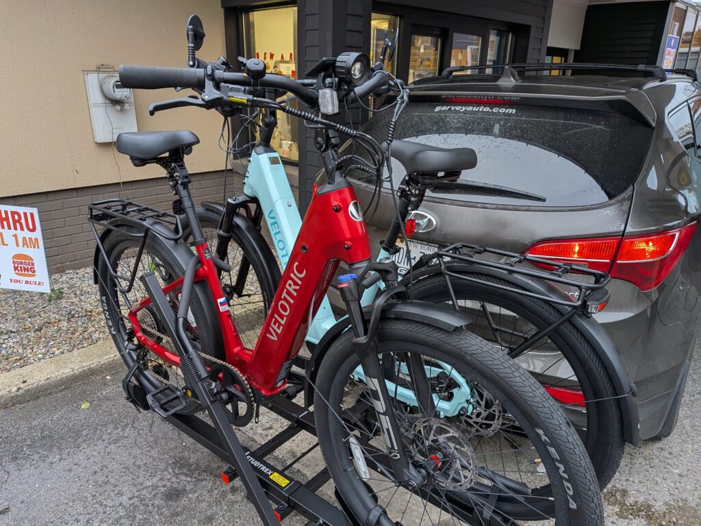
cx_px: 350
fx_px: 486
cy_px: 263
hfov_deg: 71.6
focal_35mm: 24
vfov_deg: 56.8
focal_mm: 4.53
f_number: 1.7
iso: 111
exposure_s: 1/120
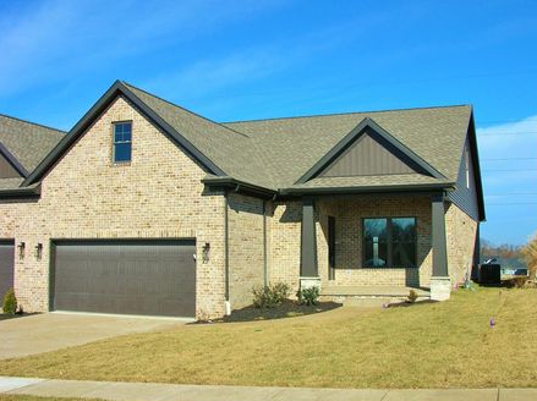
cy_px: 209
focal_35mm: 41
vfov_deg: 35.1
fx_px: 635
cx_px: 305
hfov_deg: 45.7
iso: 50
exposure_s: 1/668
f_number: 3.7
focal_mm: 6
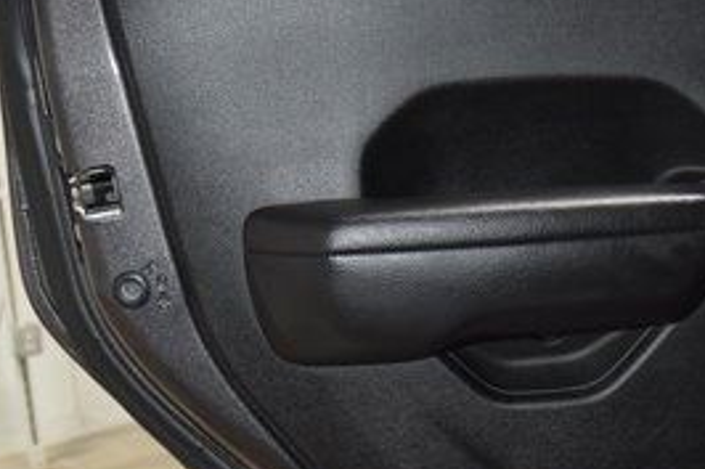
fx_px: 1272
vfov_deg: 20.7
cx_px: 509
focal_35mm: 65
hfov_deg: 30.6
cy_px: 354
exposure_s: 1/125
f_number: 3.5
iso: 1800
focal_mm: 18
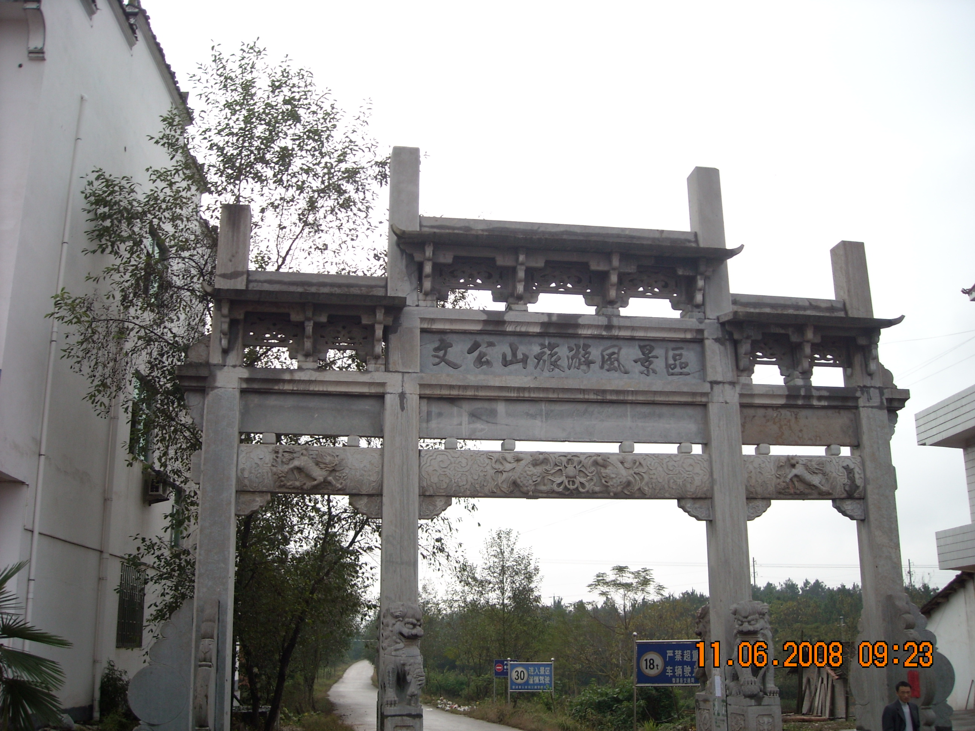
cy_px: 366
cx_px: 488
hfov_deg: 52.6
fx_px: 986
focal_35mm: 35
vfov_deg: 40.7
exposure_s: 1/148
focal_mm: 5.7
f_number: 5.6
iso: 64
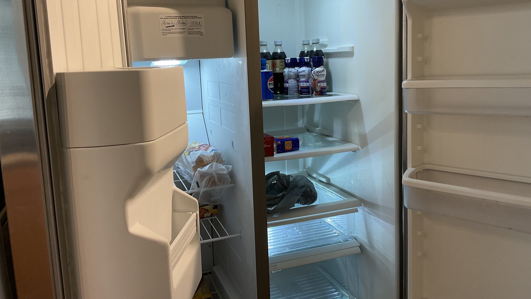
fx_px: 451
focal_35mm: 32
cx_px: 267
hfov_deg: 61.0
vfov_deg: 36.5
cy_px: 116
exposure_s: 1/60
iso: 50
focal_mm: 3
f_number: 1.8
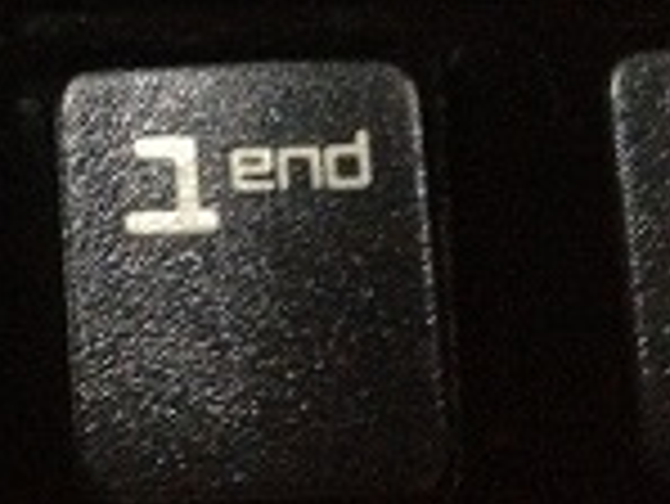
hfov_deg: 16.5
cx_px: -94
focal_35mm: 115
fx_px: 2228
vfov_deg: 12.3
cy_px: -234
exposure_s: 1/15
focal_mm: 4.28
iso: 800
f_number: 2.4
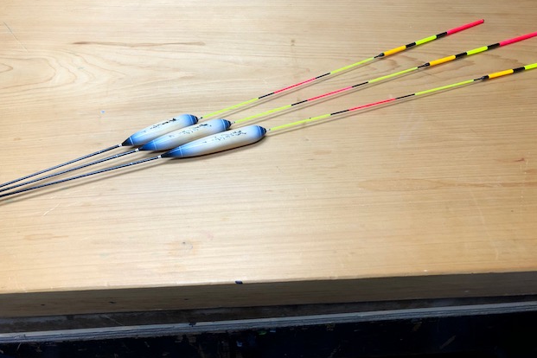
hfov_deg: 61.9
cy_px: 152
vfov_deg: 43.5
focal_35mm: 30
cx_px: 262
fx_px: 447
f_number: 1.8
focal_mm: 3.99
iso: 25
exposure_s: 1/30
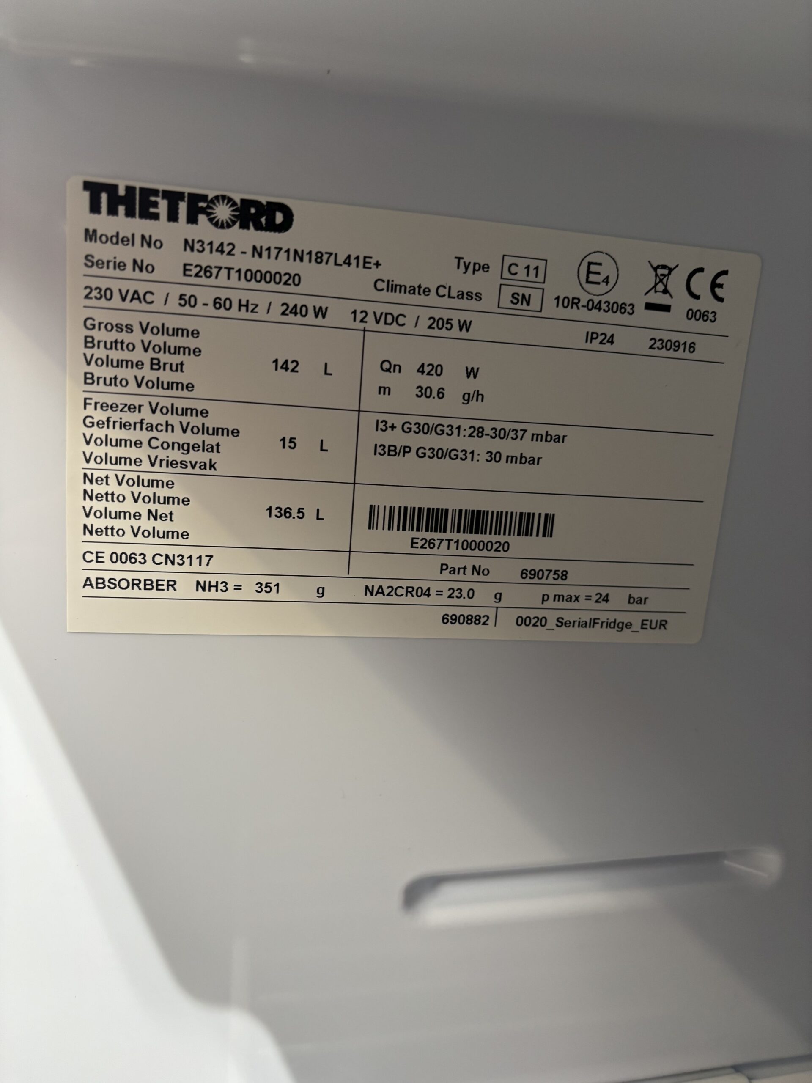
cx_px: 406
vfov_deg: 67.3
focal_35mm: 26
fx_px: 813
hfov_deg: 53.1
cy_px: 542
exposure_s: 1/50
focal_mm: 5.96
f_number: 1.6
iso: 160
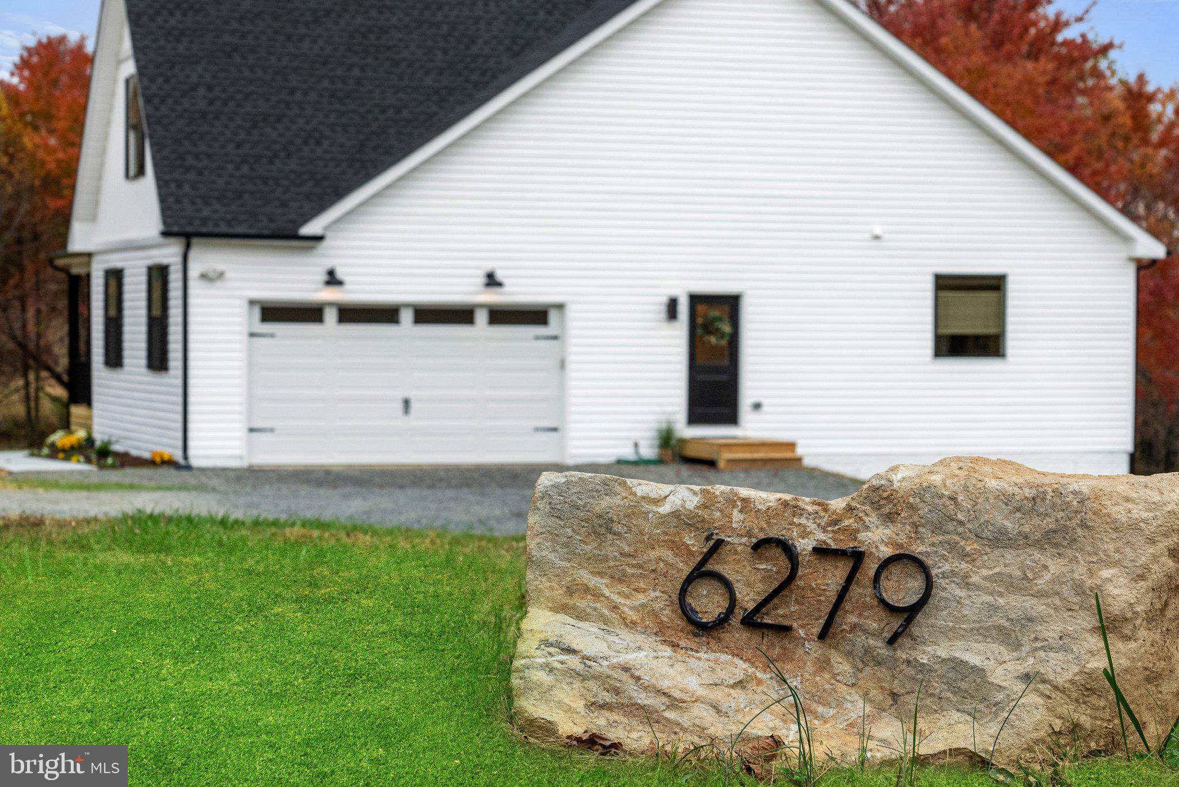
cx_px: 590
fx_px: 3014
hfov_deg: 22.1
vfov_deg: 14.9
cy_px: 394
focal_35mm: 92
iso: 640
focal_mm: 92
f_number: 10
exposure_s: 1/125
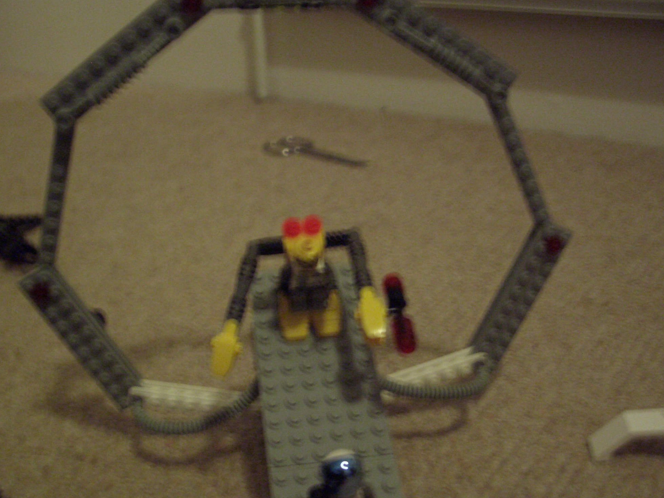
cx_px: 309
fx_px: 786
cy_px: 269
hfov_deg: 45.7
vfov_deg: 35.1
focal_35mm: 41
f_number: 2.6
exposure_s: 1/8
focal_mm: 5.8
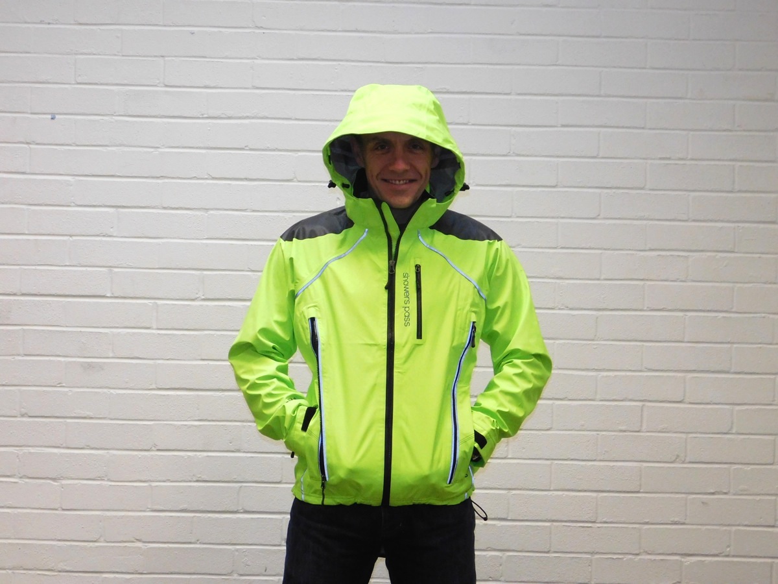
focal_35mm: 66
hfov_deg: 29.4
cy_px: 292
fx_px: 1483
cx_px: 389
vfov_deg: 22.3
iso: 400
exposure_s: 1/30
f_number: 4.2
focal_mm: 11.7
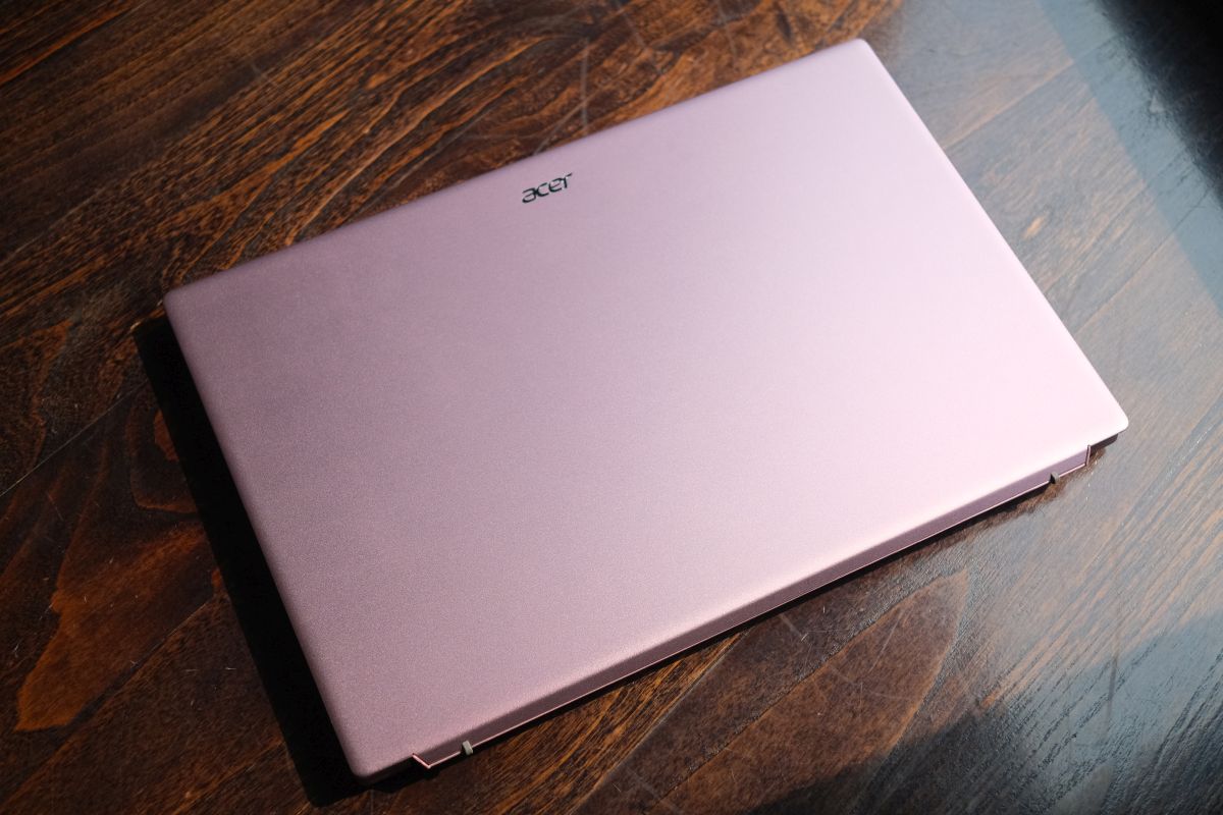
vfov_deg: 32.6
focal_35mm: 41
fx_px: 1393
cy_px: 408
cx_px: 612
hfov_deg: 47.4
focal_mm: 27
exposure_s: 1/5400
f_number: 3.2
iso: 1600
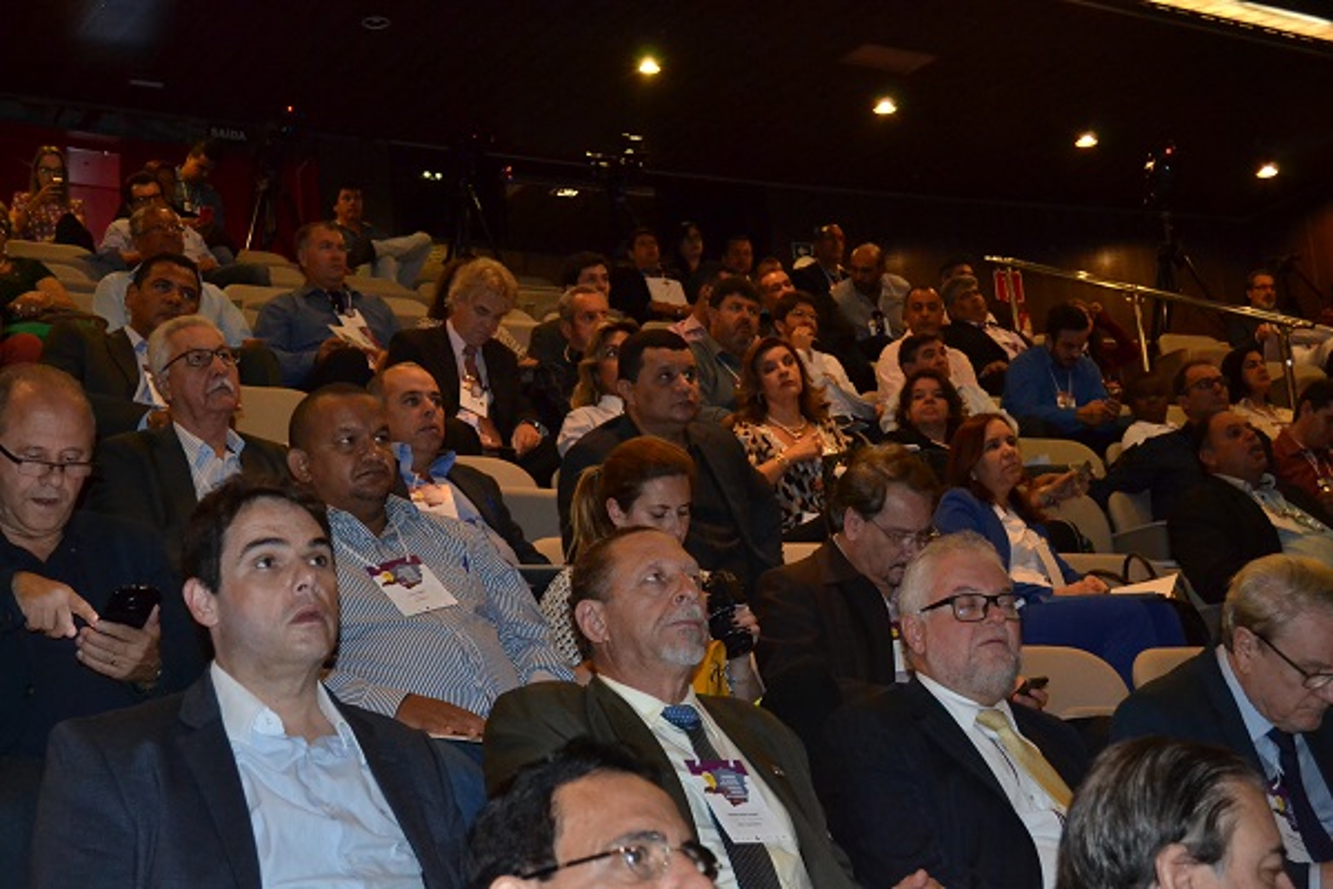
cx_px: 666
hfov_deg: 37.9
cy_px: 444
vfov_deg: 25.8
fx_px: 1944
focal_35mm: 52
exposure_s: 1/60
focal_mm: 35
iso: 3200
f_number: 5
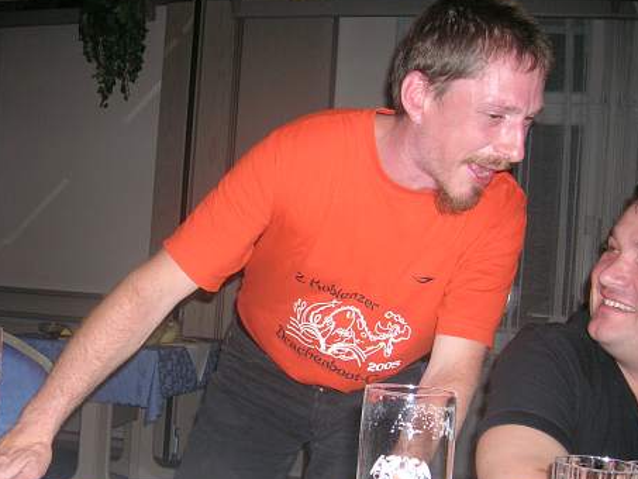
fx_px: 885
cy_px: 294
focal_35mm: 48
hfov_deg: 39.0
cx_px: 196
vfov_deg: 30.2
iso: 77
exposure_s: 1/60.1
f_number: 2.9
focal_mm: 5.7
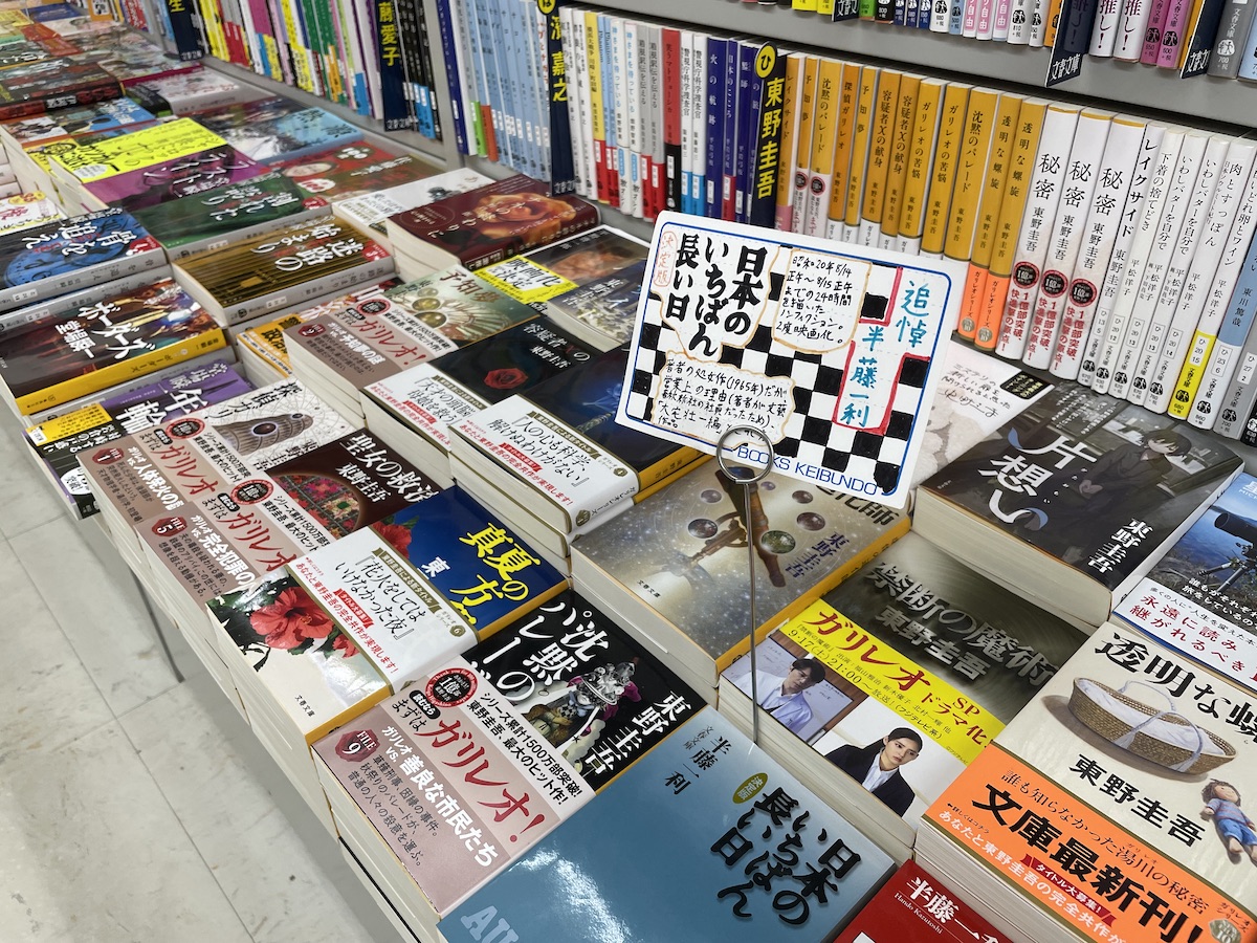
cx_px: 628
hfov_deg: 67.3
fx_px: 944
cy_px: 472
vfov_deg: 53.1
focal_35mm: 26
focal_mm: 4.2
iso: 100
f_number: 1.6
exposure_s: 1/121
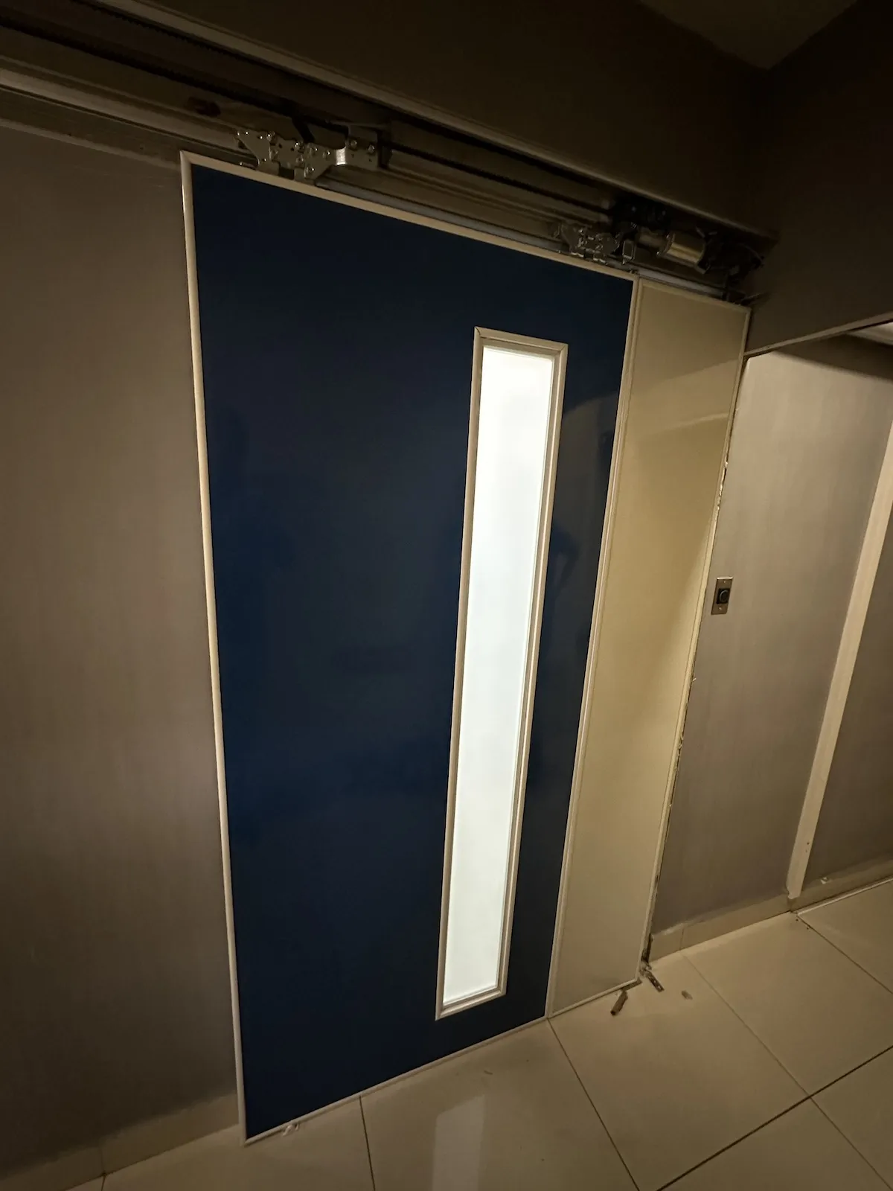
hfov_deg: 85.7
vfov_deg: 102.1
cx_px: 446
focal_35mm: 14
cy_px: 596
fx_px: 482
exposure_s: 1/60
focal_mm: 2.22
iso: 1250
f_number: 2.2
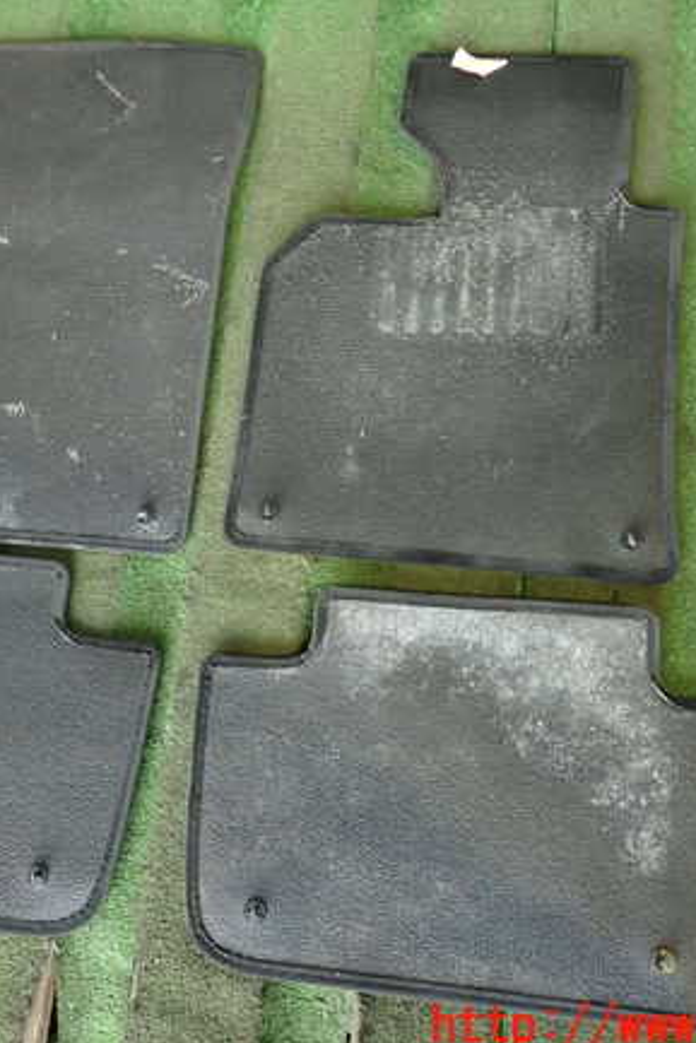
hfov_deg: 36.6
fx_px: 1043
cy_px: 515
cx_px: 253
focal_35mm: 36
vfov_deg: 53.1
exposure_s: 1/30
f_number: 2
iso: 250
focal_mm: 4.5
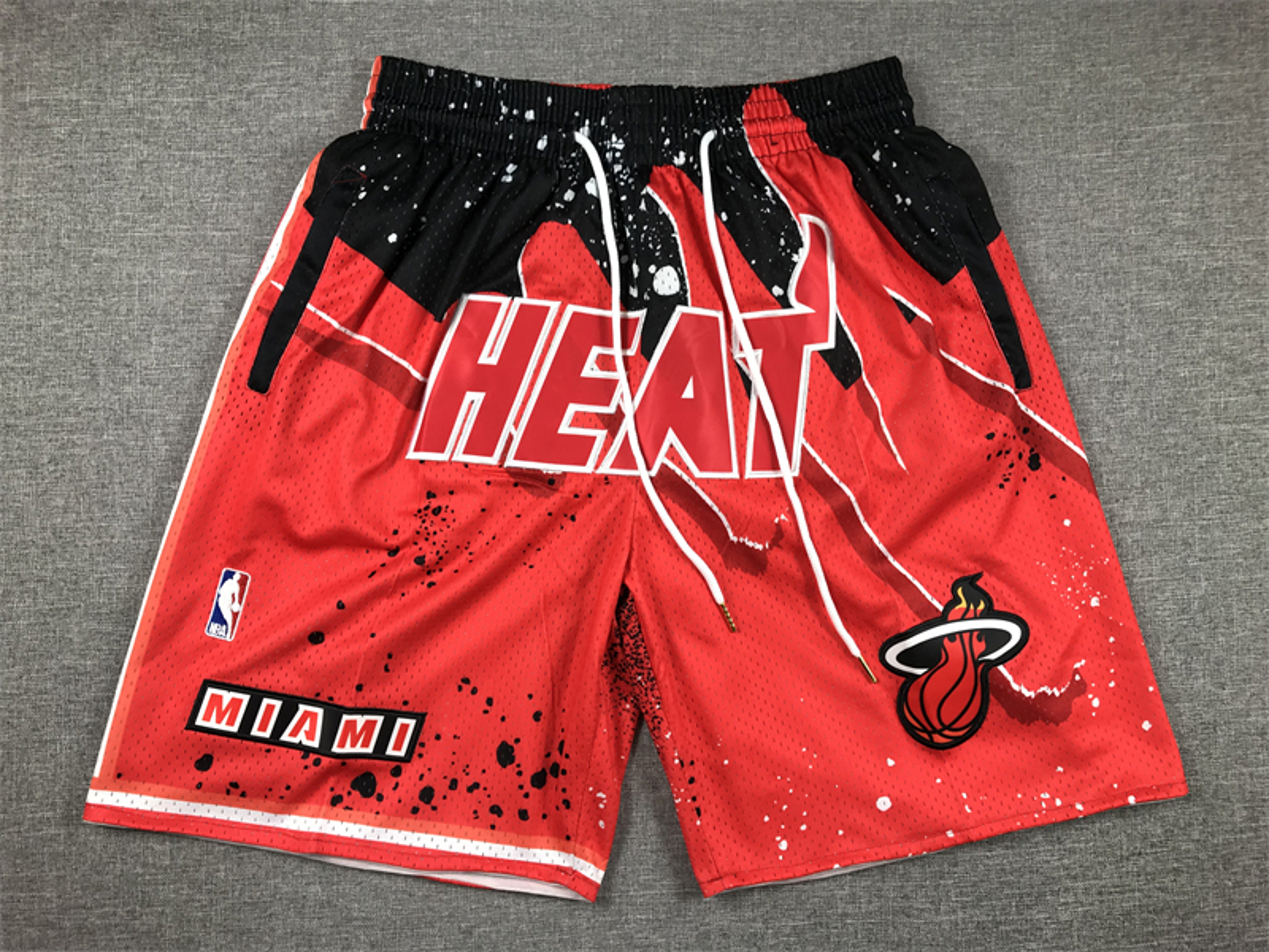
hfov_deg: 63.4
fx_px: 1026
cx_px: 634
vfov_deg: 49.7
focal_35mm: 28
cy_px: 476
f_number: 1.8
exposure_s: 1/50
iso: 25
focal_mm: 3.99
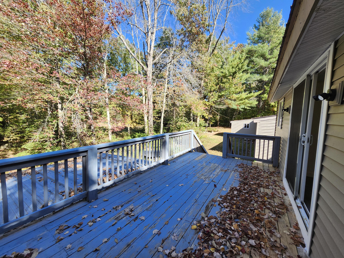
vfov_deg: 89.9
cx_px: 172
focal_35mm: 13
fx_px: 129
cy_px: 129
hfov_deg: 106.2
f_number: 2.2
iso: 40
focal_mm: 1.74
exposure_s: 1/398
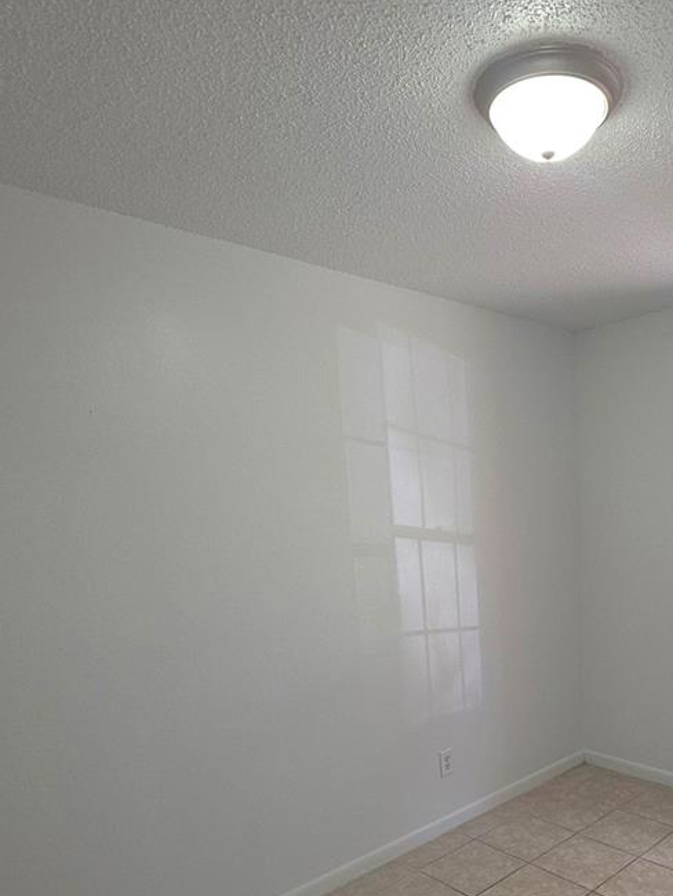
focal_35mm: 24
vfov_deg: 68.7
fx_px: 622
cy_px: 624
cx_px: 510
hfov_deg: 54.0
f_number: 1.9
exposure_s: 1/50.3
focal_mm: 2.2
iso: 50
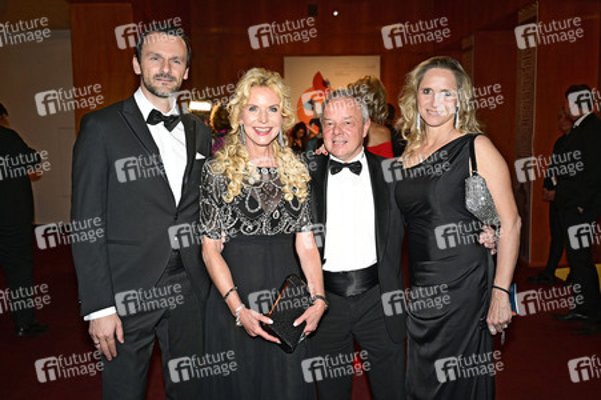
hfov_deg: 58.8
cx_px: 300
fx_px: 534
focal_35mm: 32
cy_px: 200
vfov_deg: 41.1
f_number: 3.5
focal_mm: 32
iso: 3200
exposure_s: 1/200
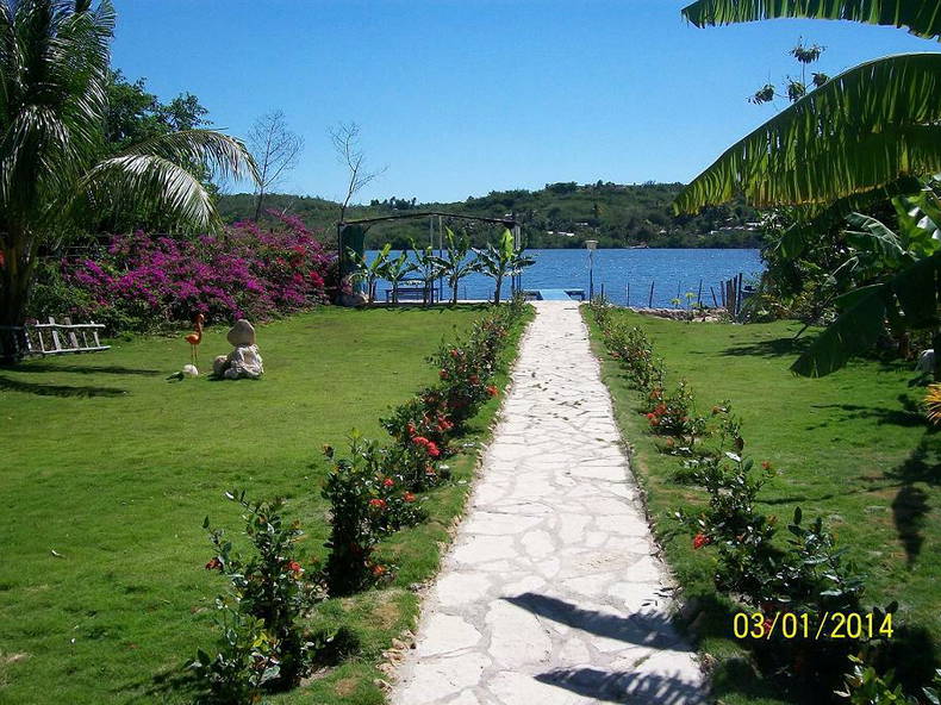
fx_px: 978
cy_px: 352
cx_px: 470
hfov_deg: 51.4
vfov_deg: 39.6
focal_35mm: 36
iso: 80
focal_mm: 6
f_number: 4.8
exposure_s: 1/640
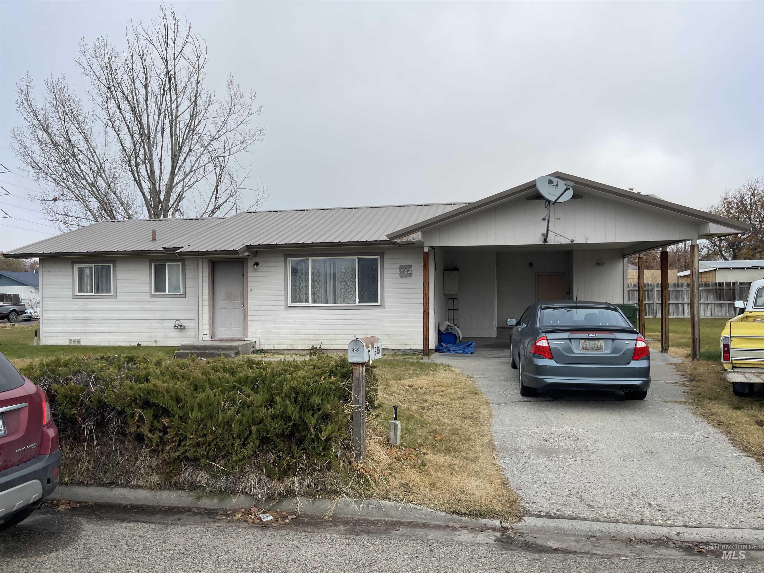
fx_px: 552
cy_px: 286
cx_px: 382
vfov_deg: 54.9
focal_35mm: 25
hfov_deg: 69.4
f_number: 1.6
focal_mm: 5.1
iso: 32
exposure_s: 1/2203
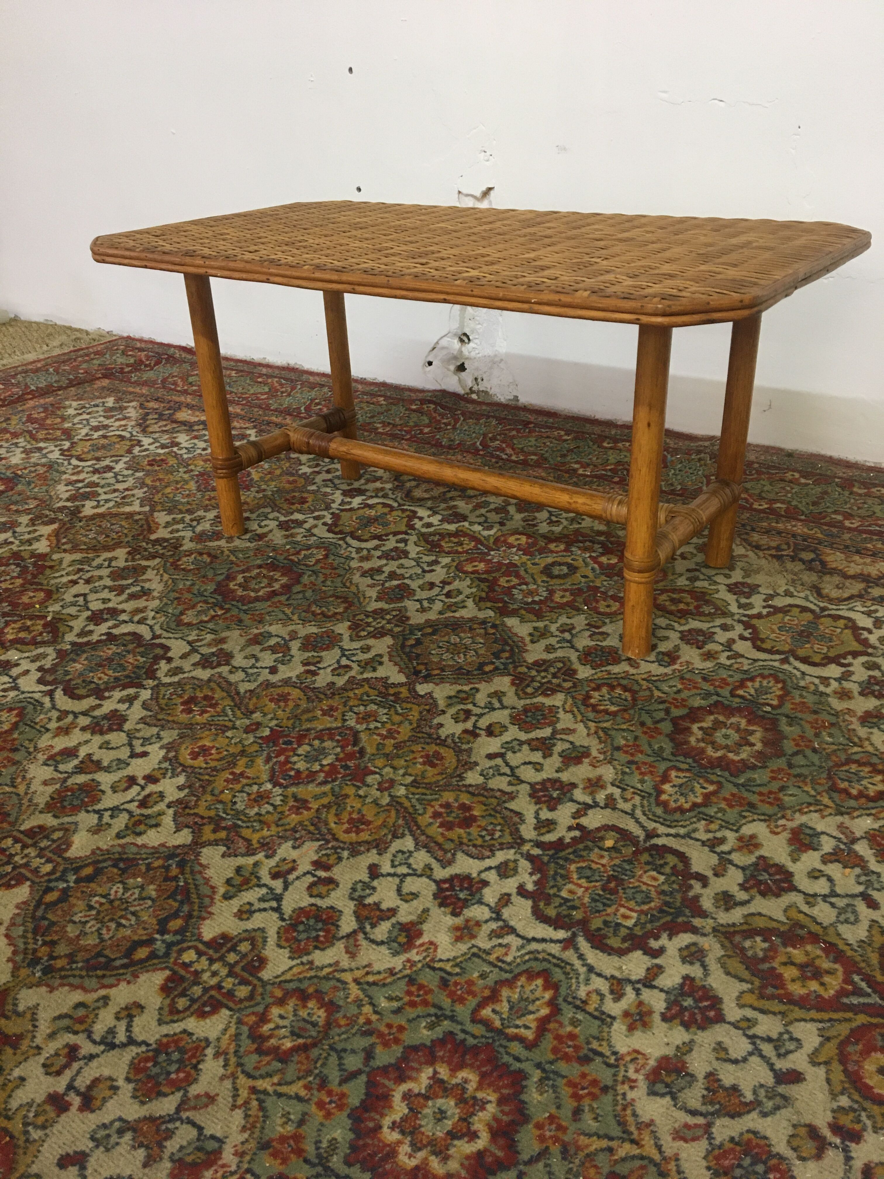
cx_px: 442
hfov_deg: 48.2
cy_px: 590
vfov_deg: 61.7
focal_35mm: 29
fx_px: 987
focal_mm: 4.15
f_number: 2.2
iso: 160
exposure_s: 1/33
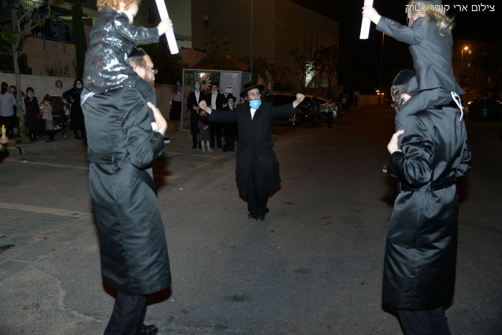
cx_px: 251
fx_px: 432
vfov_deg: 42.3
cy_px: 168
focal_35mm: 31
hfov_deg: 60.3
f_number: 4
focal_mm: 31
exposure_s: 1/125
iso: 1600
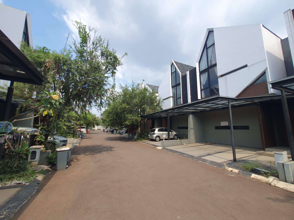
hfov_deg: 106.2
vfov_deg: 89.9
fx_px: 110
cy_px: 110
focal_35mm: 13
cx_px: 147
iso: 50
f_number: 2.2
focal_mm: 1.8
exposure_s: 1/660
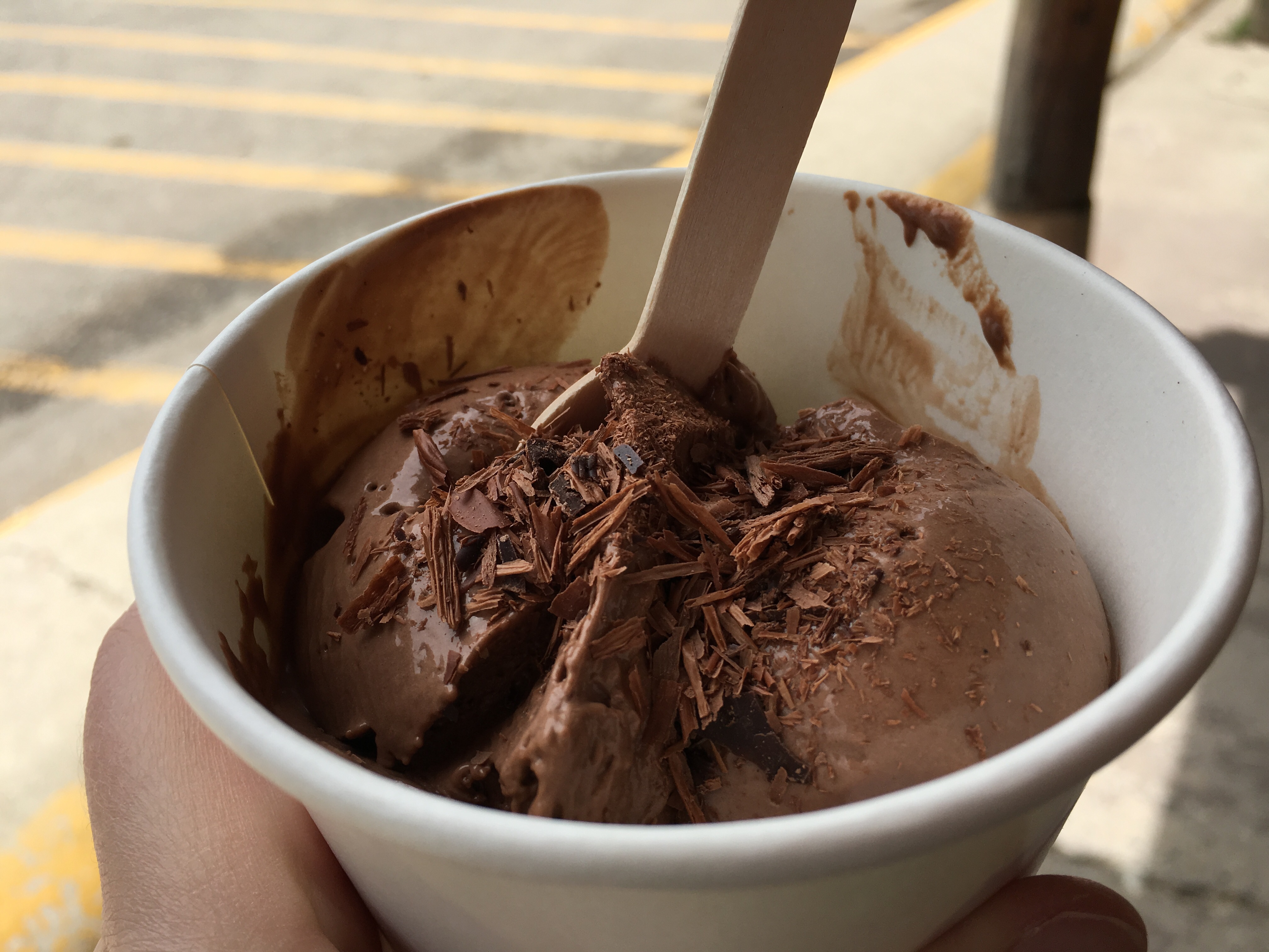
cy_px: 476
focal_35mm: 29
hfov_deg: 61.7
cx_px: 634
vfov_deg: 48.2
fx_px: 1063
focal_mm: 4.15
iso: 25
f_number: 2.2
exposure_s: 1/962
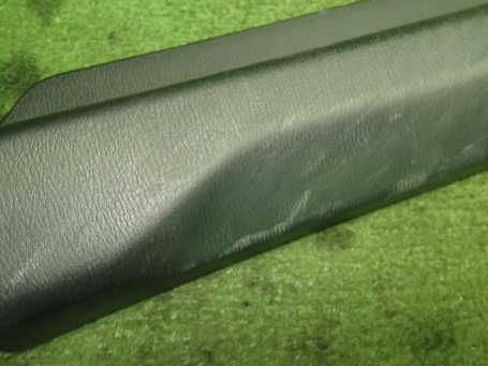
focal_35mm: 33
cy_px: 158
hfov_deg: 54.9
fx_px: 465
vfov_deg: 42.8
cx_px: 296
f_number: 2
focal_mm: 4.5
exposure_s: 1/30
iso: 200
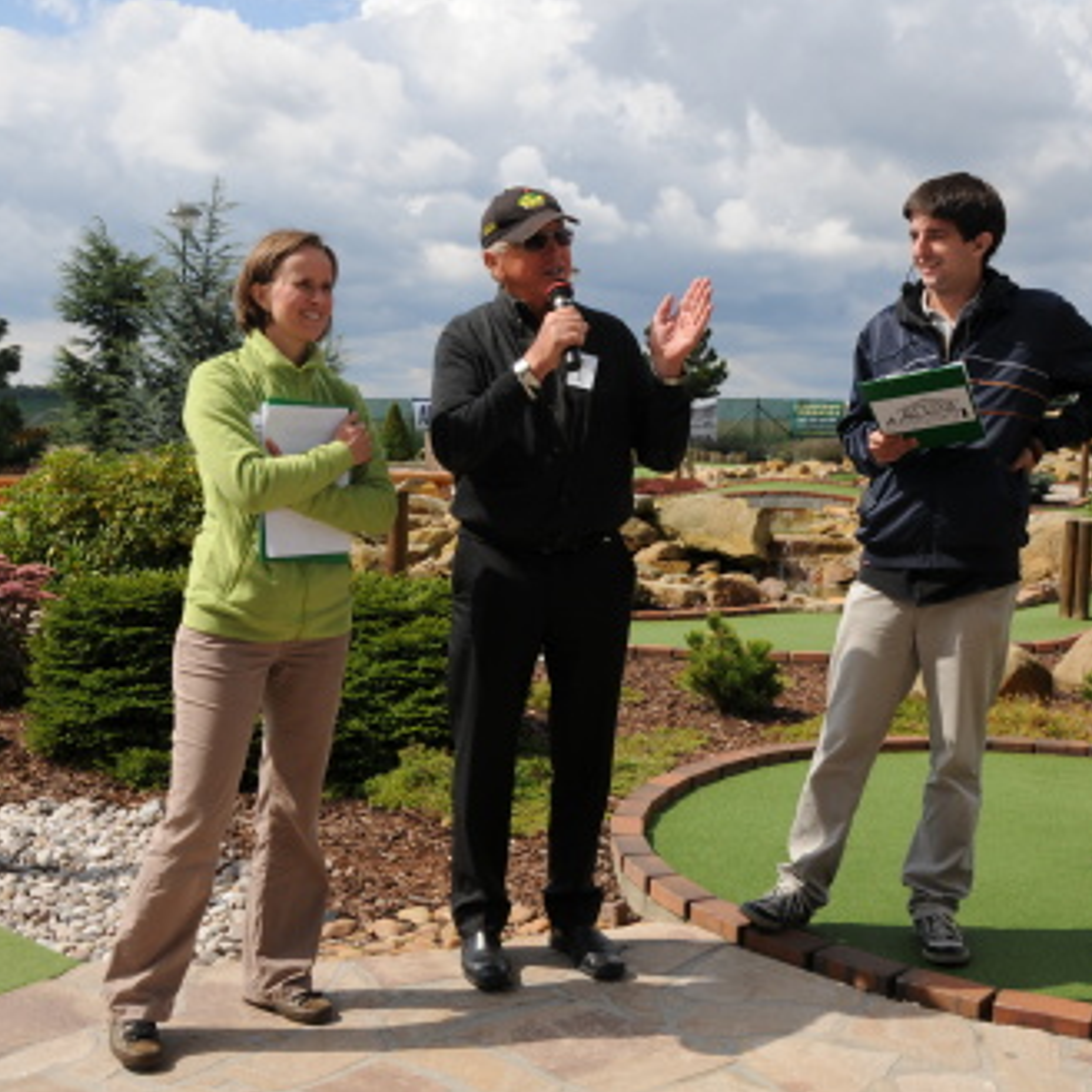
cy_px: 548
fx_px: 1451
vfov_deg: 41.3
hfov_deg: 41.2
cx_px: 485
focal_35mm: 41
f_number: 20
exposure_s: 1/200
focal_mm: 21
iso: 250
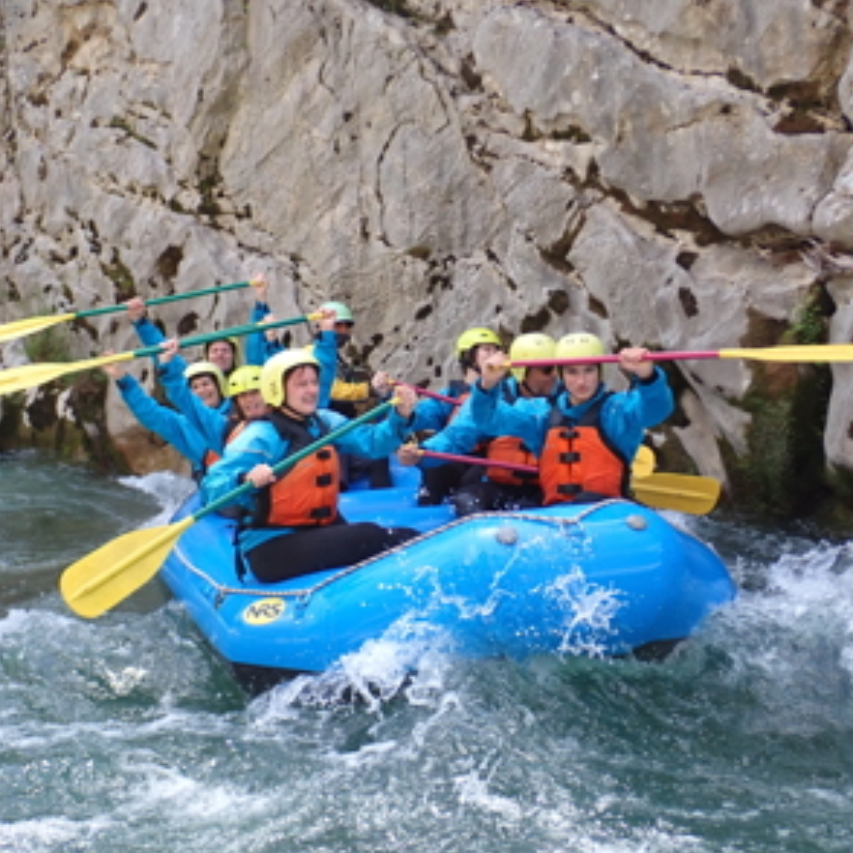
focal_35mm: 53
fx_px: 1478
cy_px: 426
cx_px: 400
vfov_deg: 32.2
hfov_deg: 32.2
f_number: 2.9
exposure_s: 1/500
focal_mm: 7.84
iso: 250
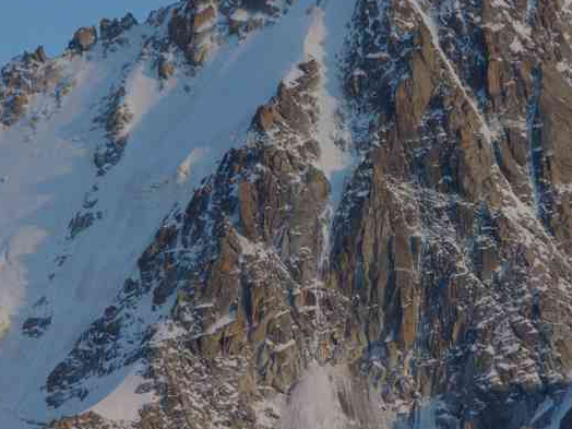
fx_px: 5916
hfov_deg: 5.5
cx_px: 409
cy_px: 163
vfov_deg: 4.2
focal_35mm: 358
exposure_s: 1/125
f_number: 5.6
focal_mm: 130
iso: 200
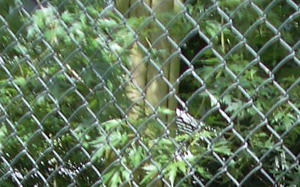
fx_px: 1250
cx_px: 325
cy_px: 437
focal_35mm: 153
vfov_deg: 8.0
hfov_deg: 13.4
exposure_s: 1/250
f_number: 2.6
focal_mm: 5.8
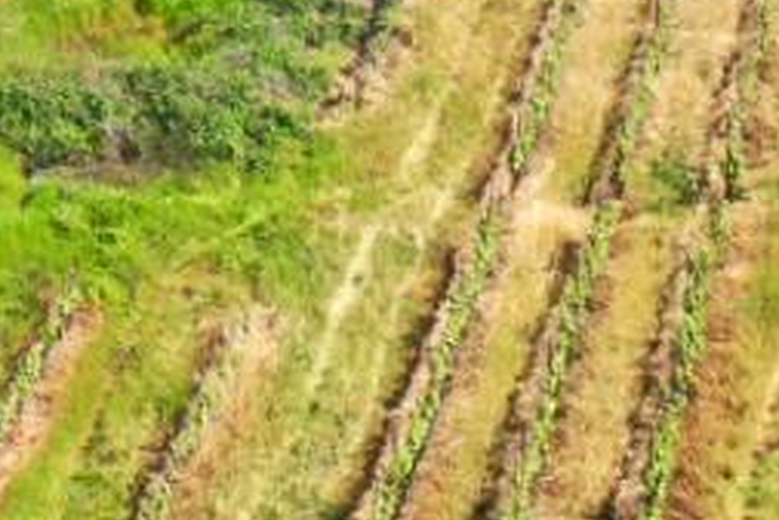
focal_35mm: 166
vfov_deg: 7.8
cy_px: -674
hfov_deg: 10.7
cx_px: -1022
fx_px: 3594
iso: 100
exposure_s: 1/1250
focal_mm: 10.26
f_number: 2.8
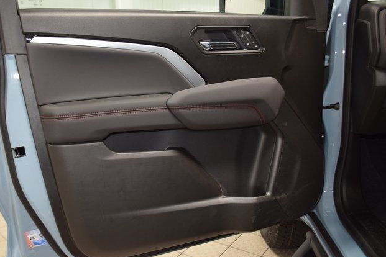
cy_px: 131
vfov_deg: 38.9
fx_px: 365
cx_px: 188
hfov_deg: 55.8
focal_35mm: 34
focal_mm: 22
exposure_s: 1/30
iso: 1000
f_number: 3.8
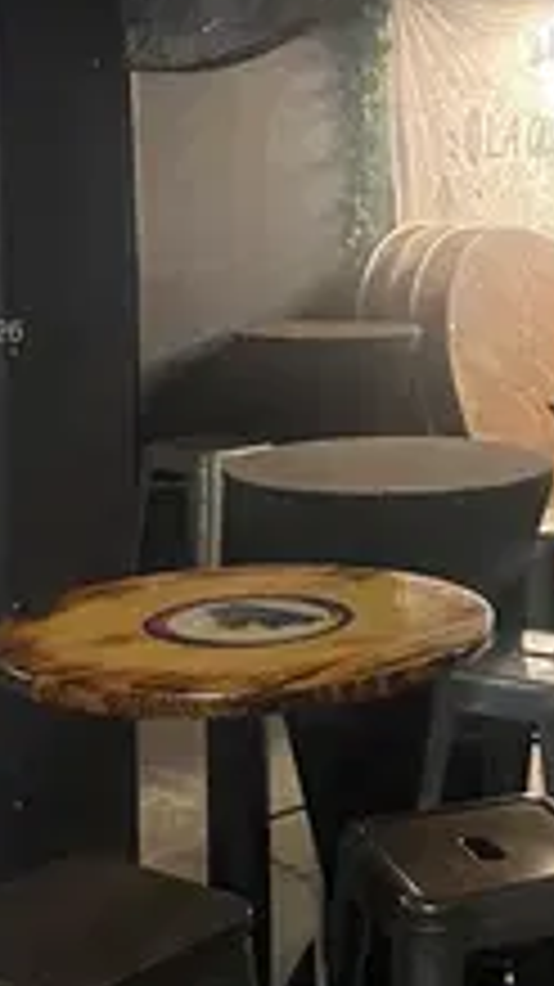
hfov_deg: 17.1
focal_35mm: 69
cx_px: 554
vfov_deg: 30.4
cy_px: 335
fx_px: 1804
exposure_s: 1/40
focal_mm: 4.25
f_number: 1.8
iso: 640
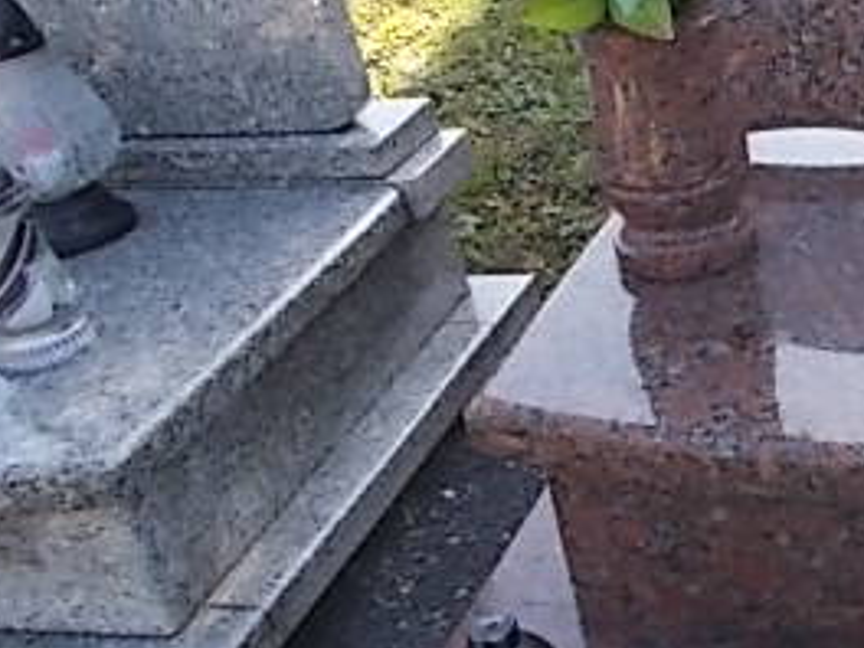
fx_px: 1572
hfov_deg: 28.1
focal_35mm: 63
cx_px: 943
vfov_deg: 23.3
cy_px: 285
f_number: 3.2
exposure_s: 1/160
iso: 80
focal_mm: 4.6
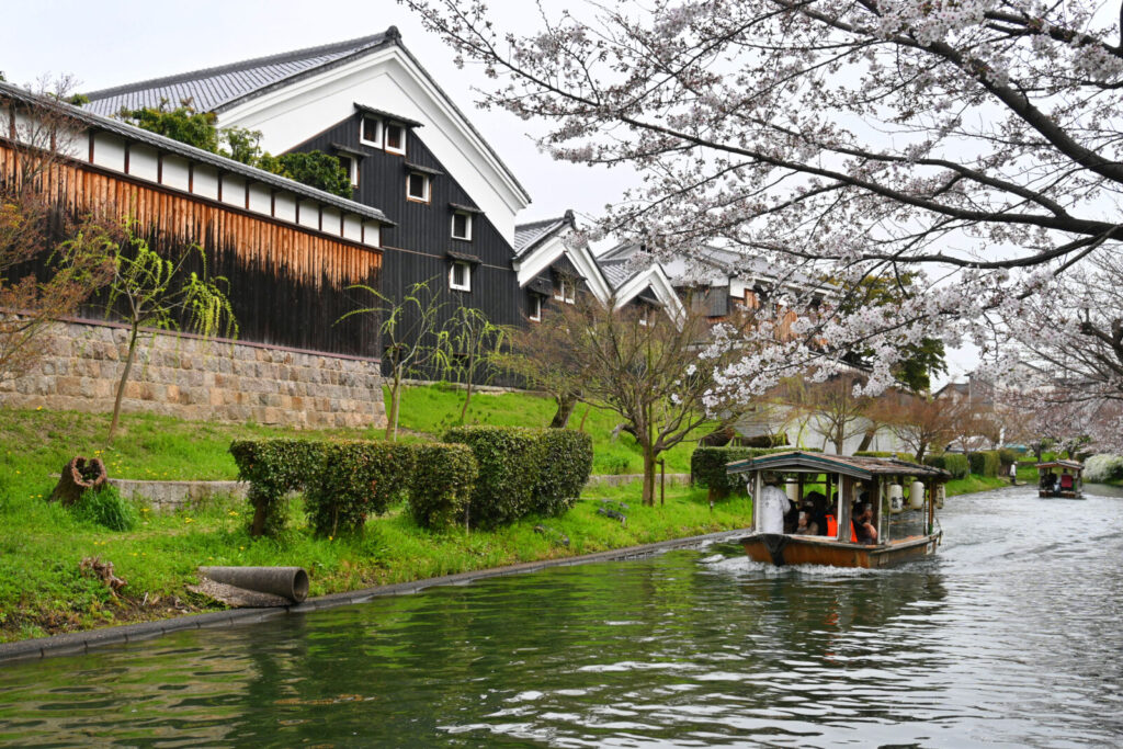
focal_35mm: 44
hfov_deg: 45.0
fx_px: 1357
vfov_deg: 30.9
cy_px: 374
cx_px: 562
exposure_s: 1/250
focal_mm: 29
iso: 100
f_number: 5.6
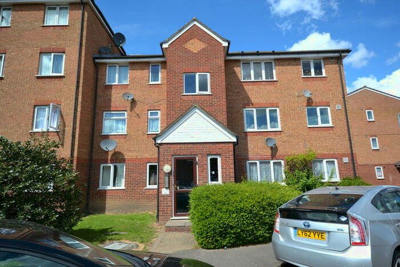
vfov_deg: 59.5
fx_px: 233
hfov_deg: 81.2
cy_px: 134
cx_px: 200
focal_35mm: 21
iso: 100
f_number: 7.1
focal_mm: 14
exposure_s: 1/200
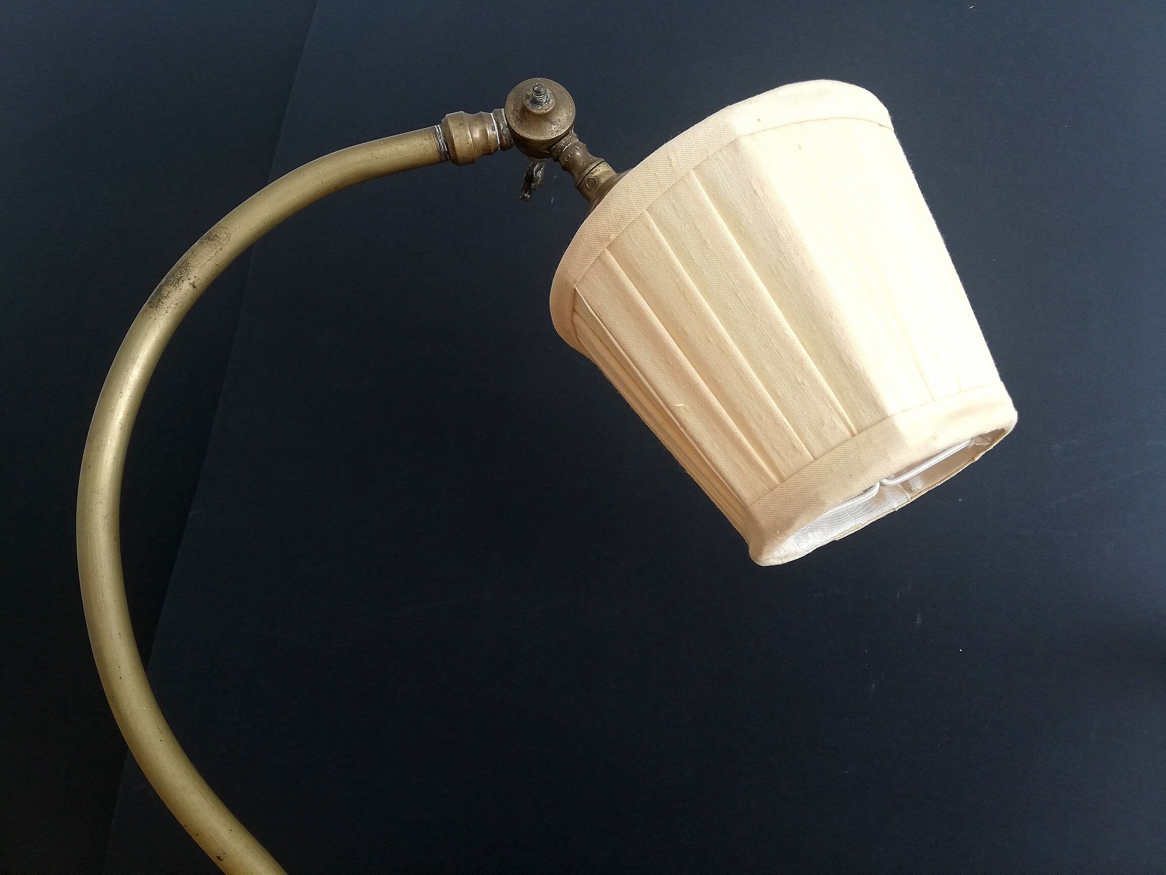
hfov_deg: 67.3
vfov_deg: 53.1
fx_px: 876
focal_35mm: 26
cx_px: 583
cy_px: 438
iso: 80
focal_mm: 3.81
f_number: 2.2
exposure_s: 1/50
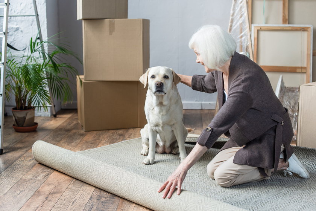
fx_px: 439
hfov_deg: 39.6
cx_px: 158
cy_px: 106
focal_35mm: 50
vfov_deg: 27.0
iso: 640
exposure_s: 1/160
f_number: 3.5
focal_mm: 50
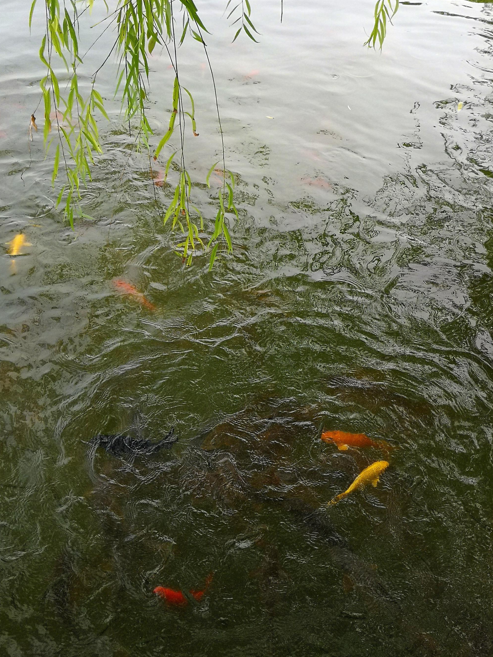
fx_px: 798
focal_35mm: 42
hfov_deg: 34.3
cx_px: 250
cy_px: 326
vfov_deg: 44.8
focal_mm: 3.95
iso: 50
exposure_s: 1/410
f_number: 1.8
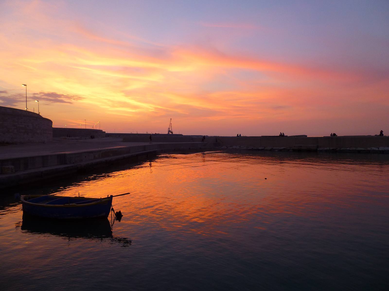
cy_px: 146
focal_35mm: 25
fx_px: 281
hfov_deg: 69.4
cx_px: 194
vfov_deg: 54.9
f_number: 3.1
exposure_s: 1/30
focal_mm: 4.5
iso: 100
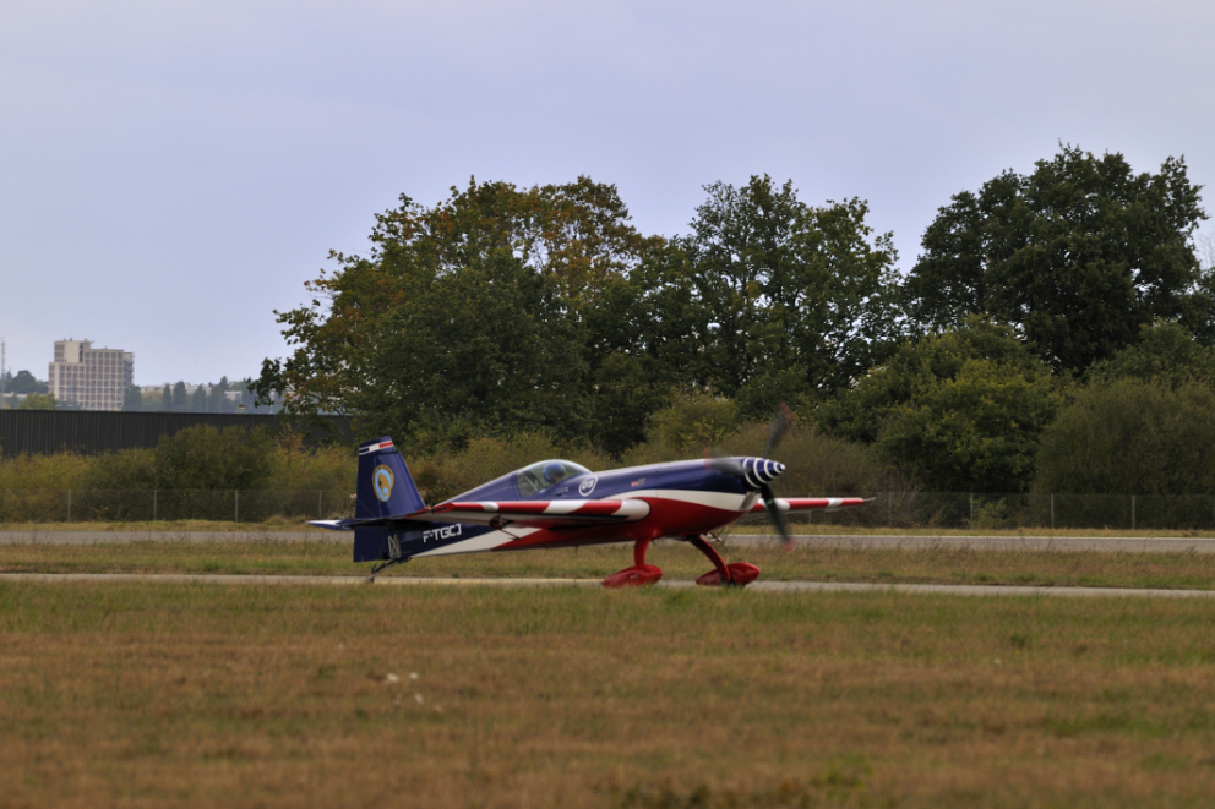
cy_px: 404
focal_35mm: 453
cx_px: 611
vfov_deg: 3.0
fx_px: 15285
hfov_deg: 4.6
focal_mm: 300
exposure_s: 1/320
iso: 200
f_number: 9
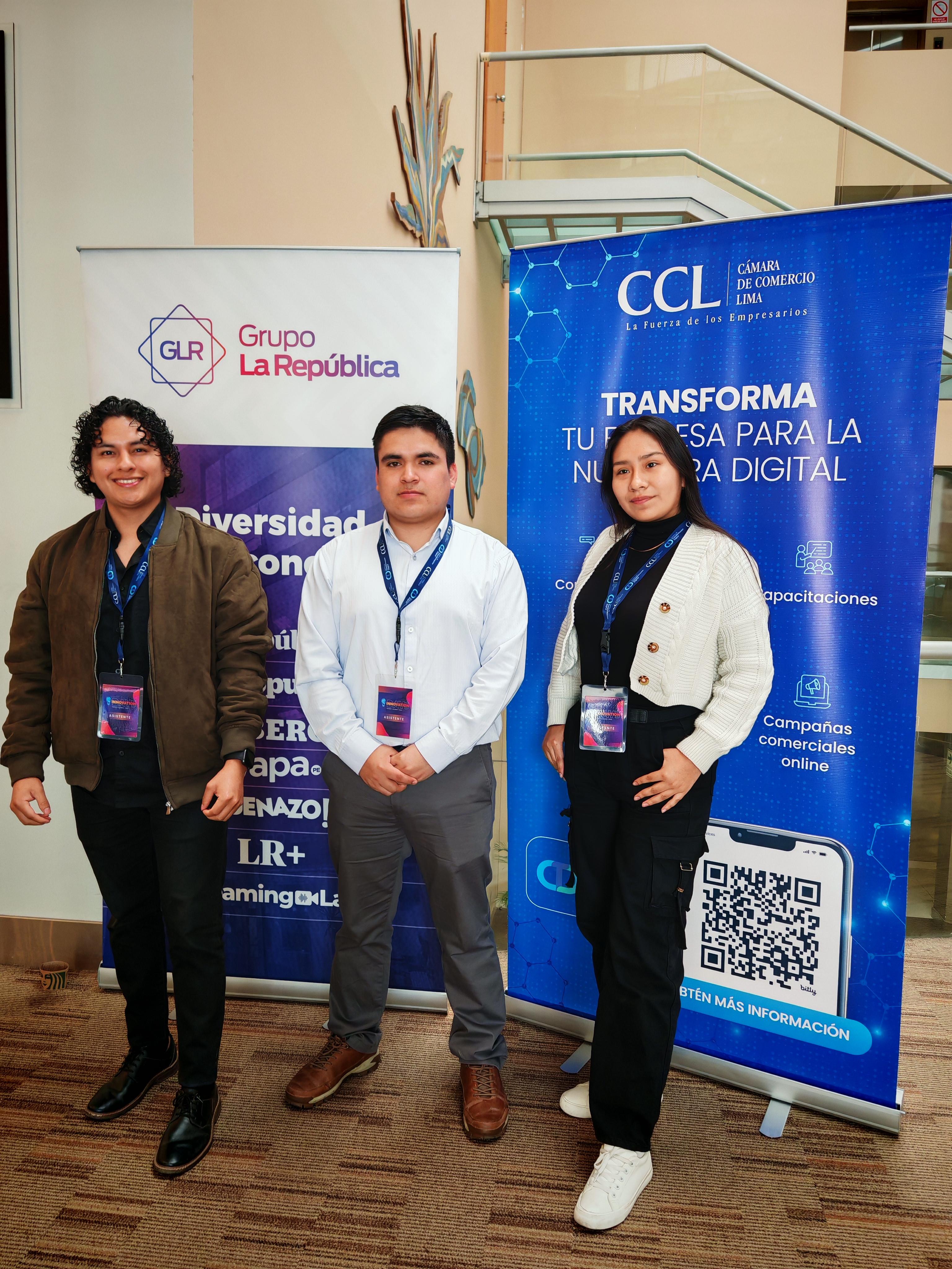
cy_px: 634
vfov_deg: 65.3
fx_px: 990
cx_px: 476
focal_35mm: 27
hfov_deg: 51.4
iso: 320
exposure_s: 1/120
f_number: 1.9
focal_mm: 6.67
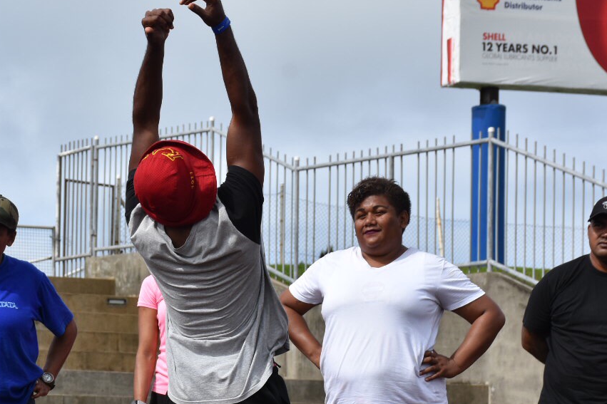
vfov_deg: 8.6
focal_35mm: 160
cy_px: 341
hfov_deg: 12.8
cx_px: 123
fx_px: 2697
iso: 250
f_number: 8
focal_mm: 56
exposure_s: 1/1000
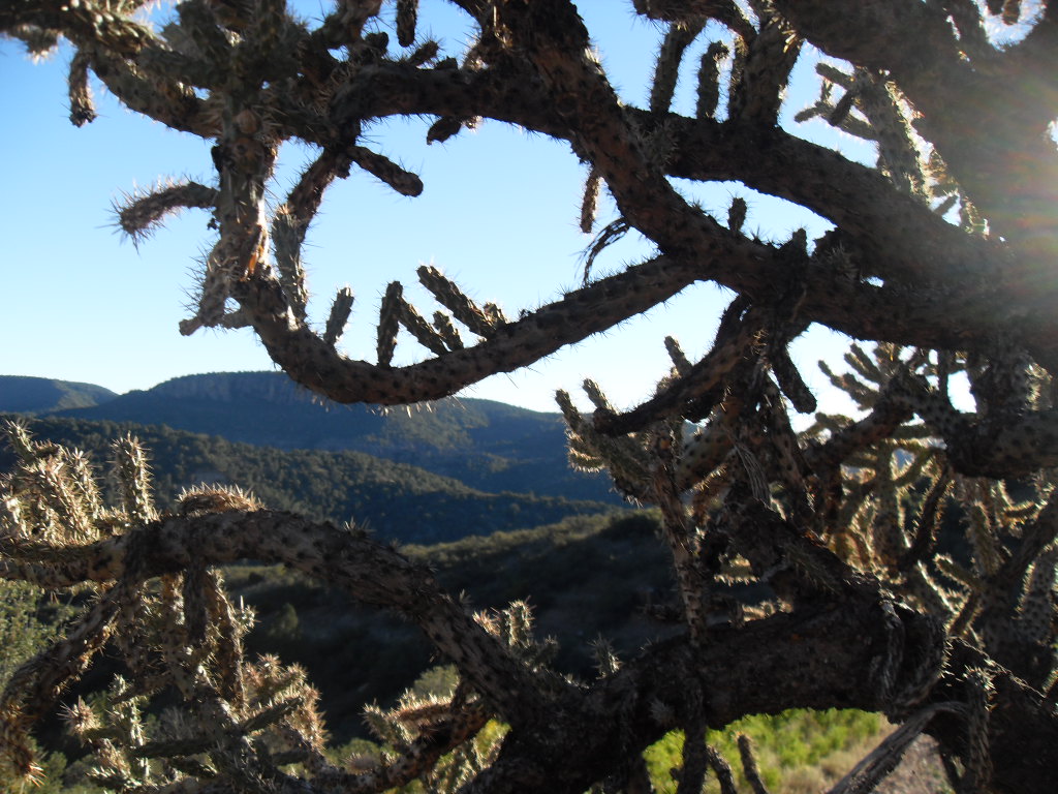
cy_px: 397
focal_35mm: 34
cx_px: 529
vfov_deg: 41.8
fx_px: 1039
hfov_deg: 54.0
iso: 80
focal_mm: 6.3
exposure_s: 1/90
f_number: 7
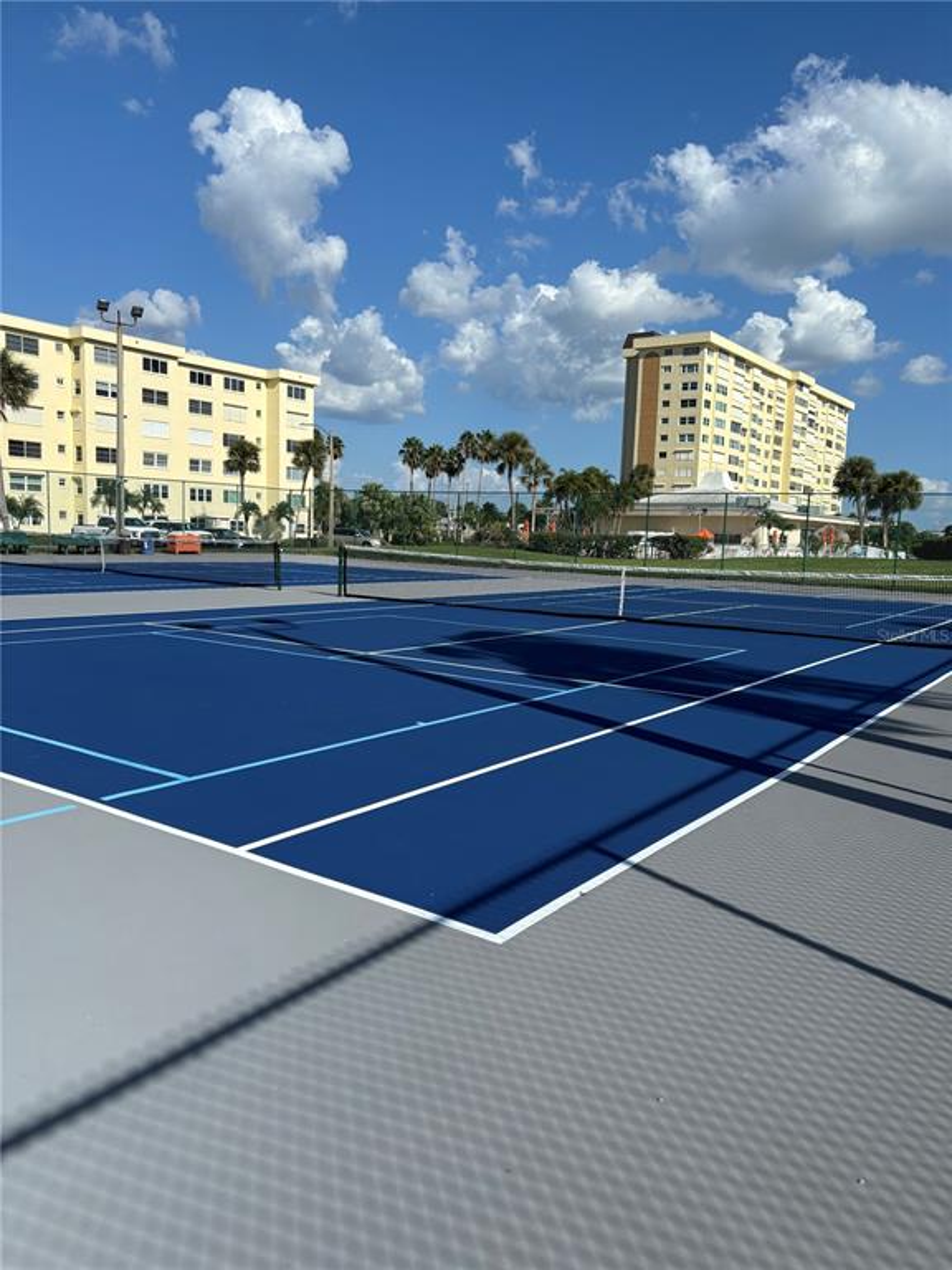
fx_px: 953
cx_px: 476
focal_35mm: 26
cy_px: 635
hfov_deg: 53.1
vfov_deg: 67.3
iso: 50
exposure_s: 1/5952
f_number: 1.6
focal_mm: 5.96
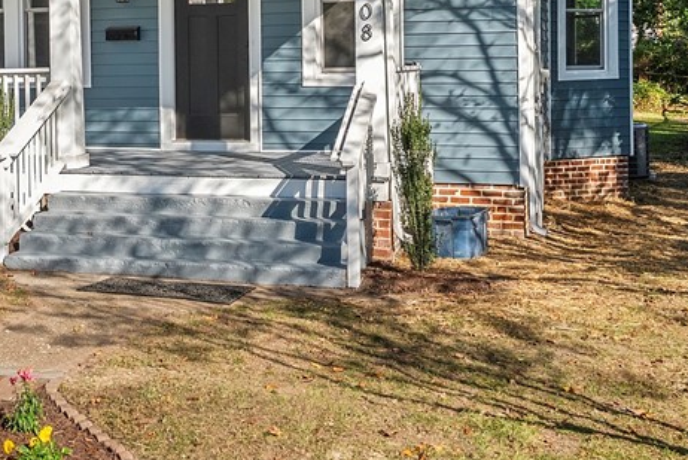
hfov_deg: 32.3
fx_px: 1167
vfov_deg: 21.9
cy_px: 70
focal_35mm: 61
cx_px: 184
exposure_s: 1/200
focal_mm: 26
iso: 800
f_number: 8
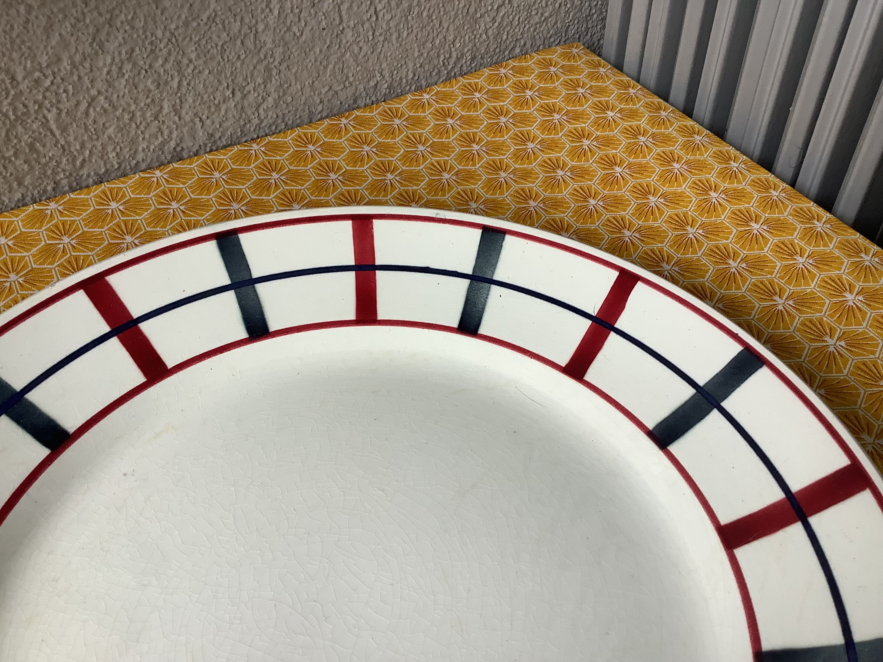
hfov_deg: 58.4
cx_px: 442
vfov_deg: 45.4
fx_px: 791
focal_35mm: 31
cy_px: 331
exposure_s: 1/50
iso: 50
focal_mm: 3.3
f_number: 2.4
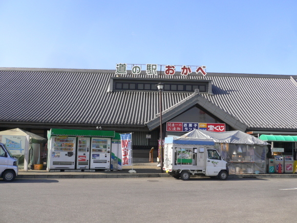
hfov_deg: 52.6
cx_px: 148
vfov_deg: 40.7
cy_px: 112
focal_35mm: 35
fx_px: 300
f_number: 5.6
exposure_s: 1/250
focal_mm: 5.8
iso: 100
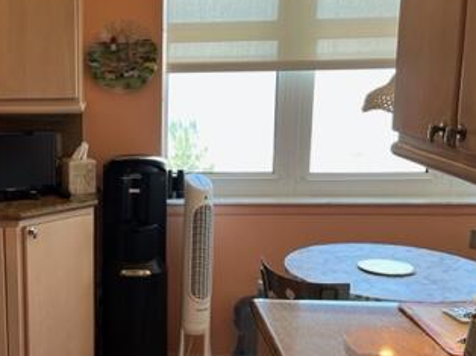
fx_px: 728
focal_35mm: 53
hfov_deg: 34.3
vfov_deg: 27.4
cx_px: 55
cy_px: 223
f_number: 1.6
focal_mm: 5.1
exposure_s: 1/120
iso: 100
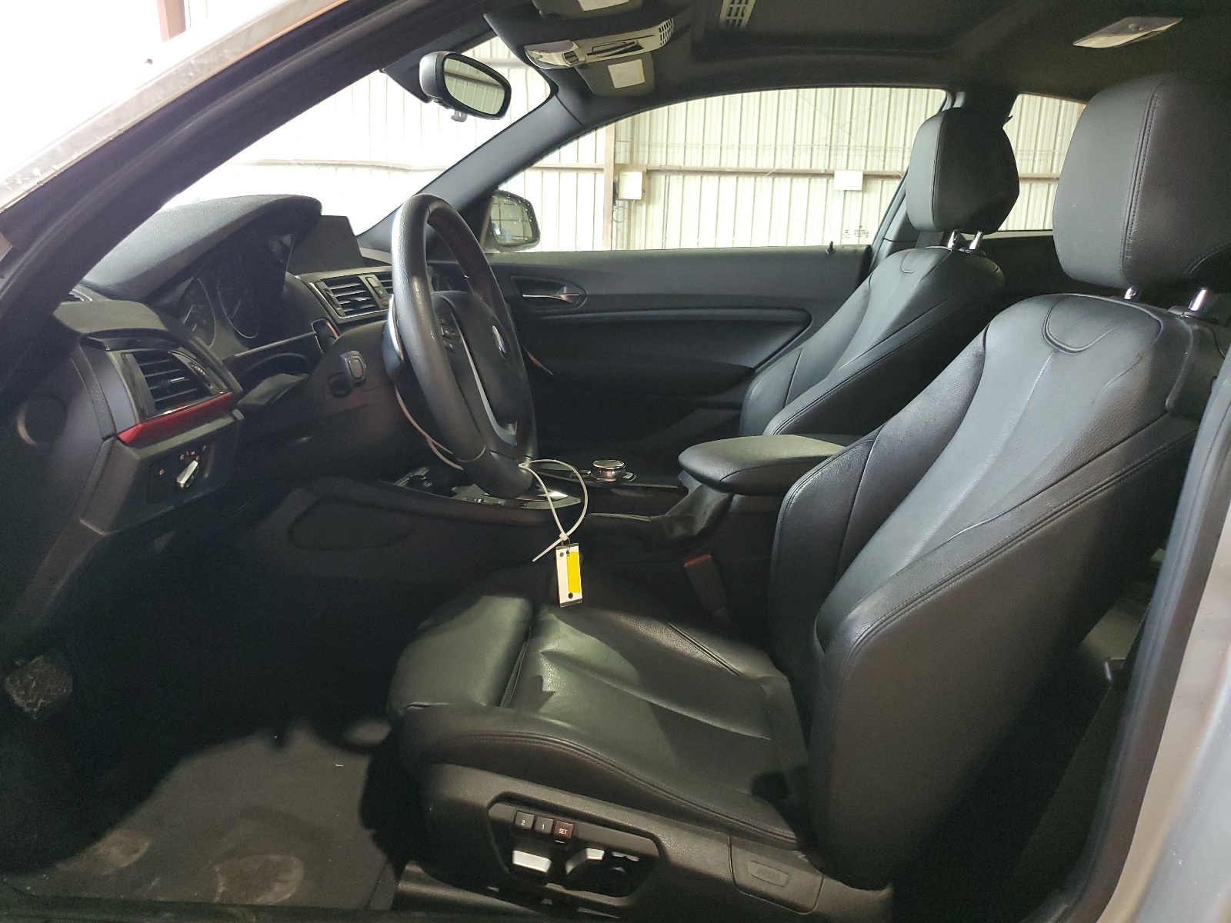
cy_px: 462
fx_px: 925
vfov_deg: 53.1
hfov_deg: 67.3
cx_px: 616
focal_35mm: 26
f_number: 1.5
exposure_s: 1/60.2
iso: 306
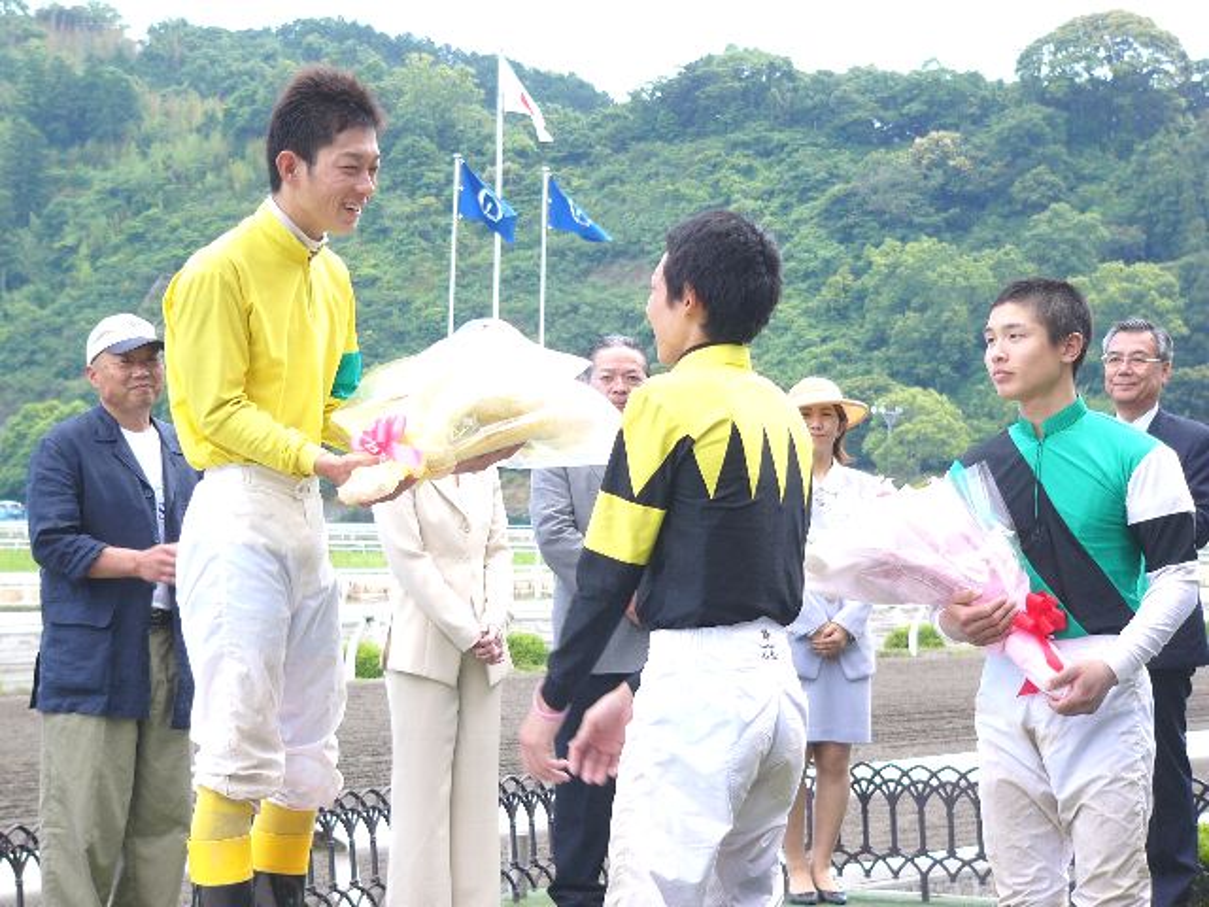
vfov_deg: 13.1
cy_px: 454
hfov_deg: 17.4
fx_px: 3947
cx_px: 604
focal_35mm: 113
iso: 50
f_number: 4
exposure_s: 1/125
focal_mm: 18.8
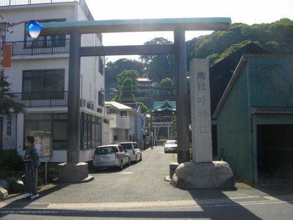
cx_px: 146
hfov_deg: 56.8
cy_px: 110
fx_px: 271
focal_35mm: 32
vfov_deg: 44.2
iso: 100
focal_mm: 5.7
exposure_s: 1/320
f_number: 5.5
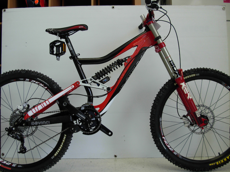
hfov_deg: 49.0
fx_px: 252
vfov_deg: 37.7
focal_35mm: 38
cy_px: 86
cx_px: 115
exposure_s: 1/26.9
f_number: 2.9
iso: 79
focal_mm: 6.3
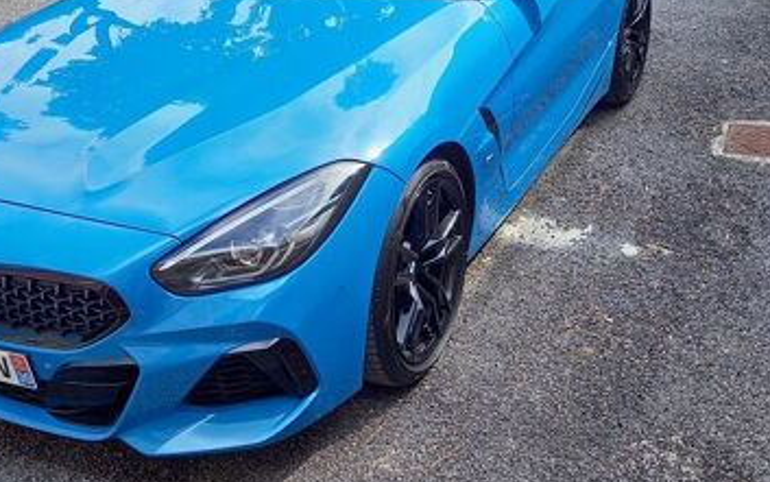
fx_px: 1008
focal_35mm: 48
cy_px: 146
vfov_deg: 26.7
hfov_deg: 41.5
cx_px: 284
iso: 50
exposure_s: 1/163
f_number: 1.8
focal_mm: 4.65
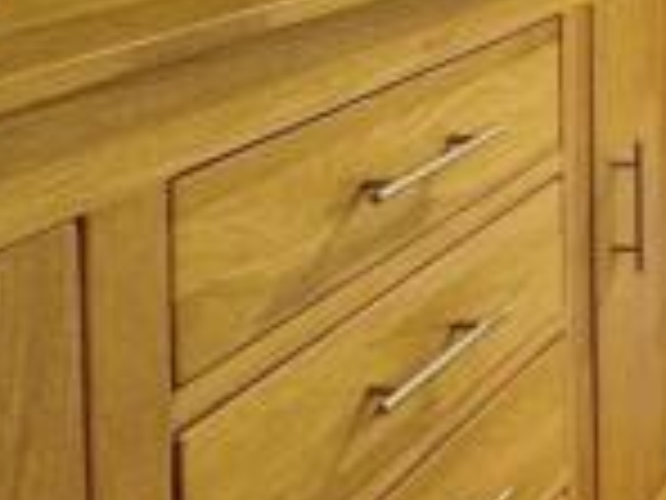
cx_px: 1179
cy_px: -115
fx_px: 1058
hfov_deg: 22.2
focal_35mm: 55
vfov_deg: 23.9
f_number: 2.2
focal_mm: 2.22
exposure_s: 1/50
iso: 250
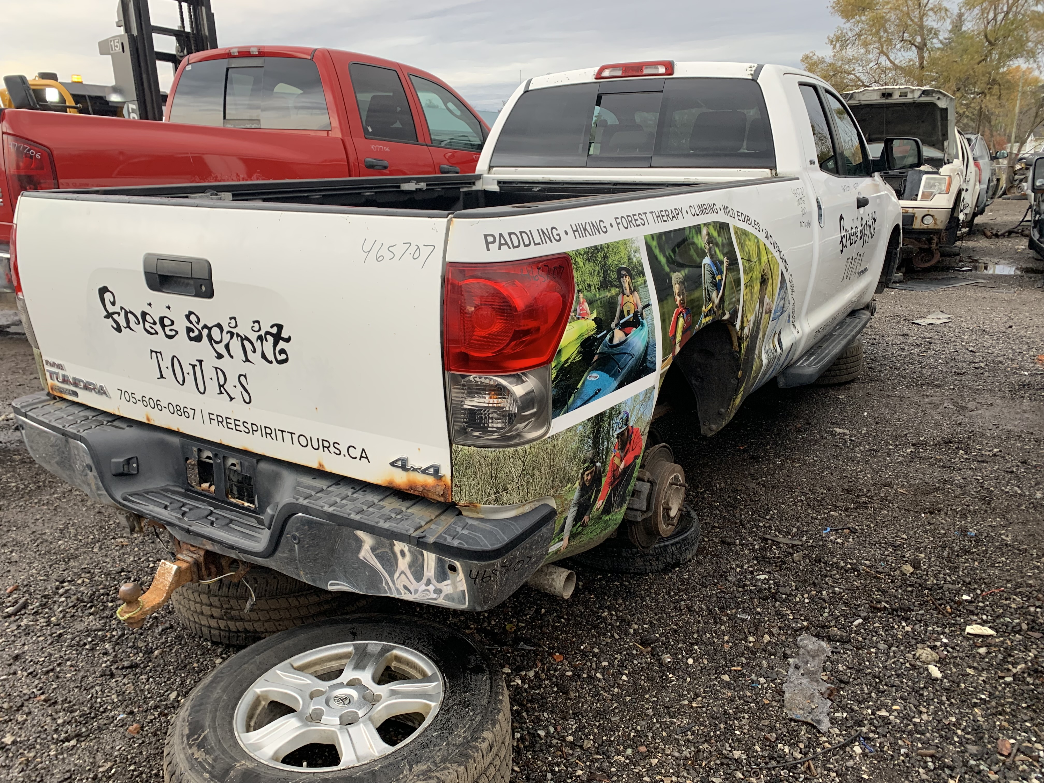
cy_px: 392
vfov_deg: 53.1
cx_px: 522
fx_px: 784
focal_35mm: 26
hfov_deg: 67.3
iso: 64
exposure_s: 1/121
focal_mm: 4.25
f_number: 1.8
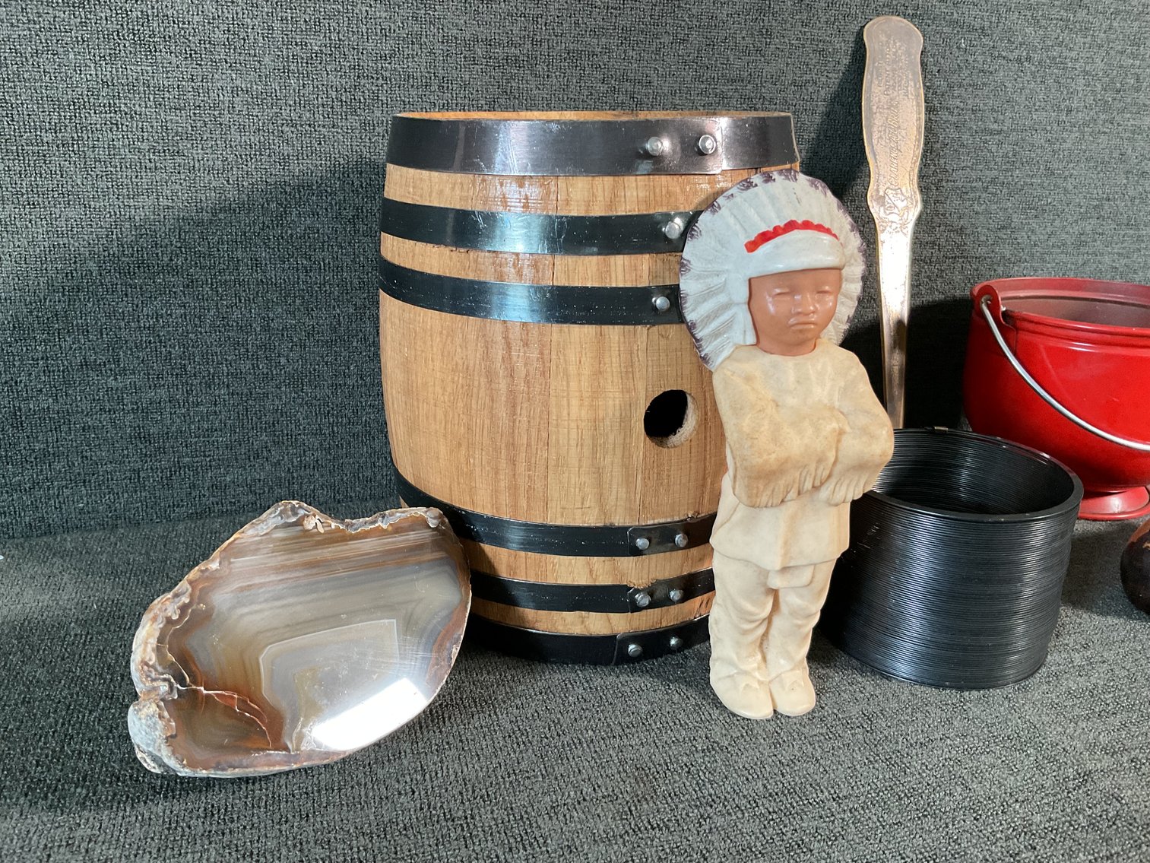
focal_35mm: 29
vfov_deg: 48.2
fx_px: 964
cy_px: 432
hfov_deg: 61.7
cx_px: 575
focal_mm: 3
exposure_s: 1/60
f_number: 1.8
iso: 160
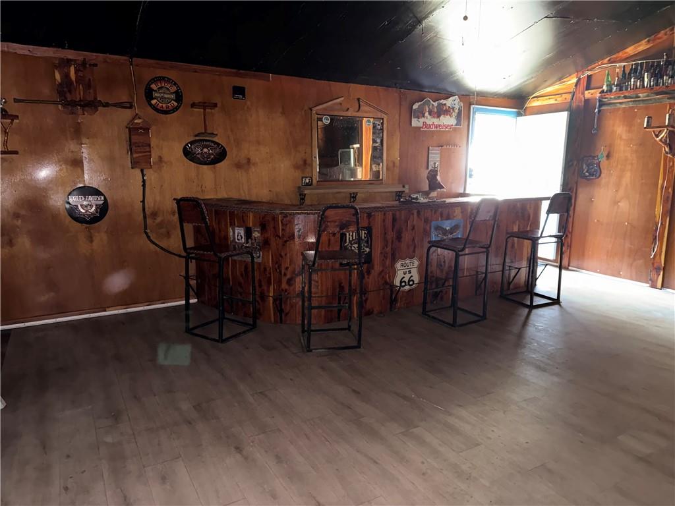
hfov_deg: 71.6
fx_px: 468
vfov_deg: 56.8
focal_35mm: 24
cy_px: 253
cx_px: 338
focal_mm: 6.76
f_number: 1.78
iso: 800
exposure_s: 1/6
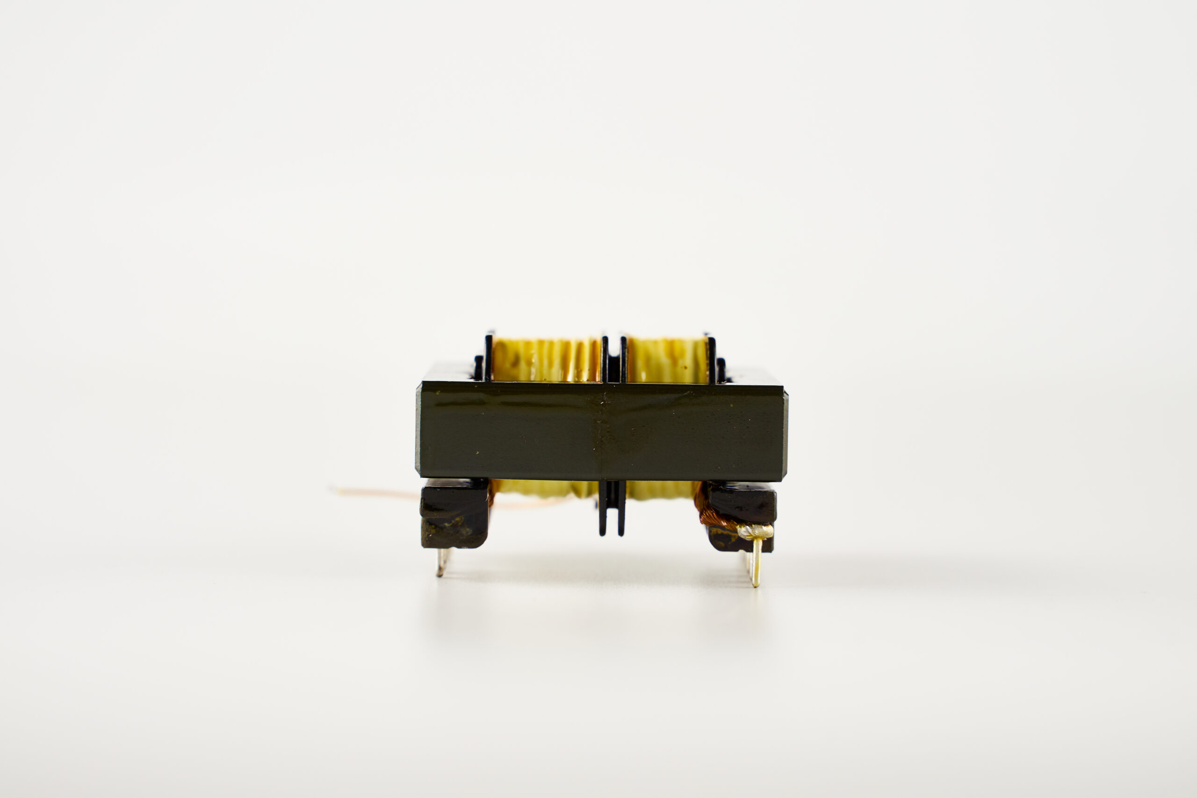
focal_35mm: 75
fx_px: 2494
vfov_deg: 18.2
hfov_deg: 27.0
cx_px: 598
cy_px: 399
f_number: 8
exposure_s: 1/40
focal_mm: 75
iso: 125
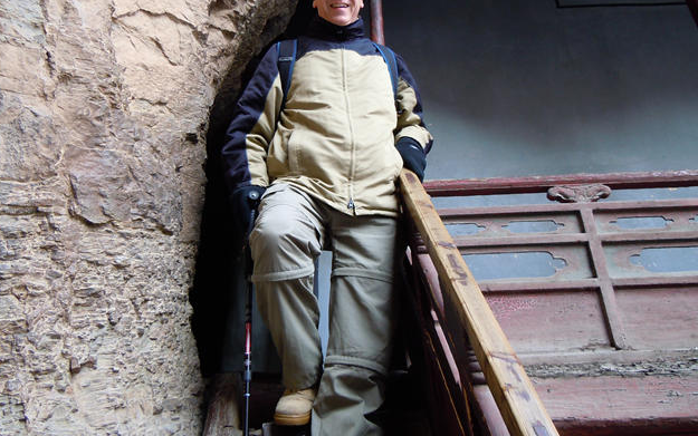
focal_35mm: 36
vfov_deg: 35.3
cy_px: 188
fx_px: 685
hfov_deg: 54.0
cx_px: 334
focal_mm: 5.4
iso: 160
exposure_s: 1/60
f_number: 3.5
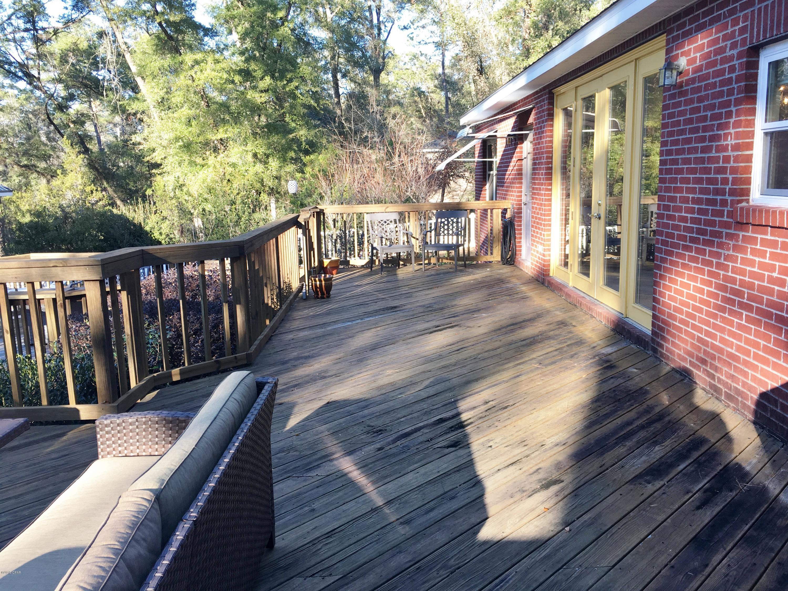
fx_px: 660
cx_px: 394
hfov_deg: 61.7
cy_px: 296
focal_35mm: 29
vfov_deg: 48.2
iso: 25
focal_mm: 4.15
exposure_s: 1/120
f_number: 2.2
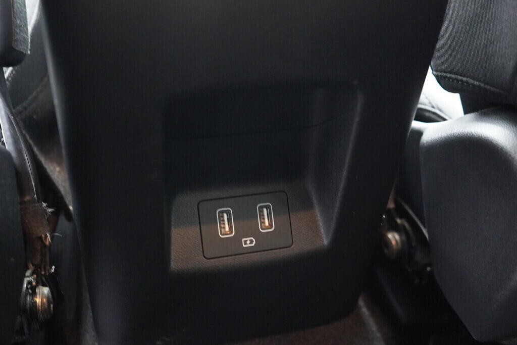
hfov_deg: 53.1
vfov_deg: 36.9
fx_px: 517
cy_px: 172
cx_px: 258
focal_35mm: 36
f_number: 2.8
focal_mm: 24
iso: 6400
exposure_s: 1/25
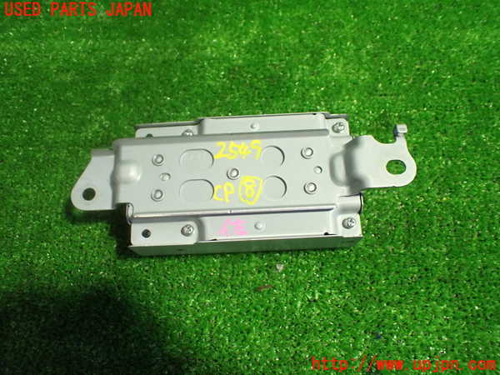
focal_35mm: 30
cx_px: 250
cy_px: 188
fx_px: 433
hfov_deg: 60.0
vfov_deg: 46.8
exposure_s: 1/100
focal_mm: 5.4
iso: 800
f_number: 2.3
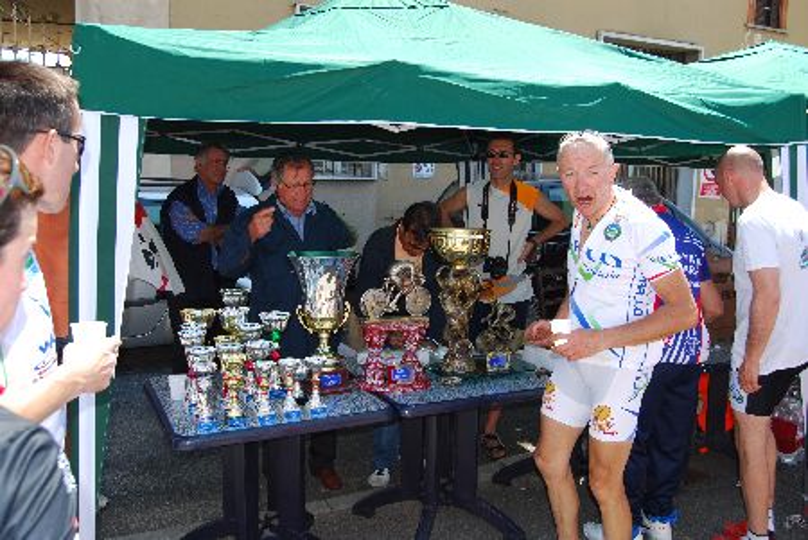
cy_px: 270
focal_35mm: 30
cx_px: 404
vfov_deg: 43.7
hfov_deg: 61.9
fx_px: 674
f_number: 5.6
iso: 100
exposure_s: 1/125
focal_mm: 20
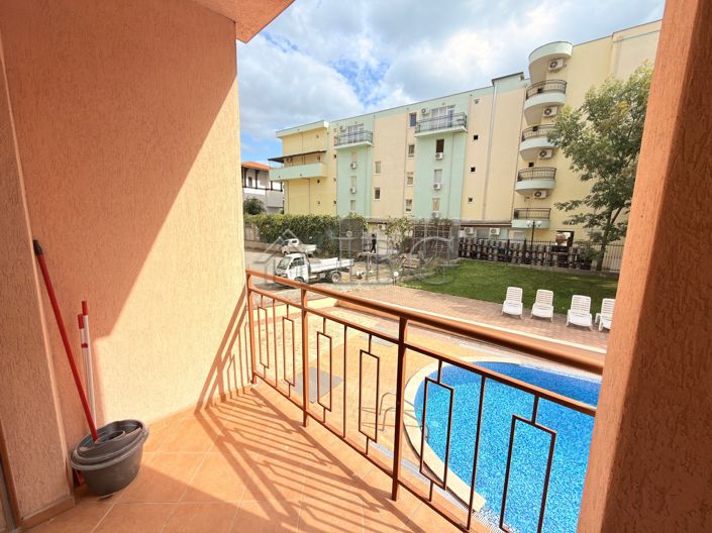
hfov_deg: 102.1
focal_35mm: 14
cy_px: 266
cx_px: 356
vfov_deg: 85.6
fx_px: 288
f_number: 2.2
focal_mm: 2.22
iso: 16
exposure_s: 1/752
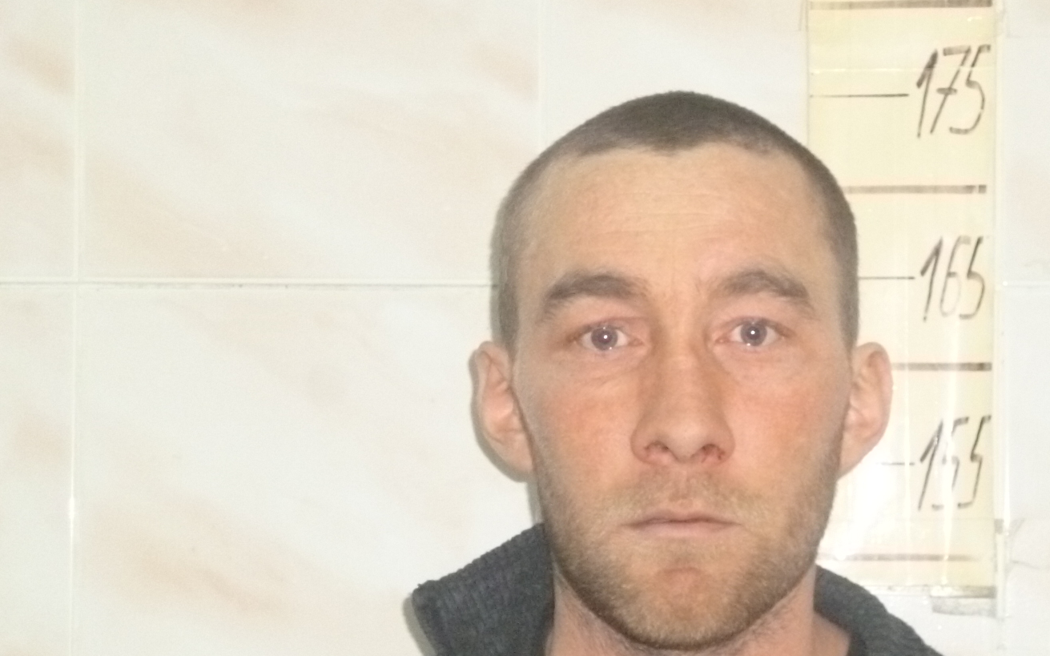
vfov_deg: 12.9
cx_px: 813
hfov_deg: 20.4
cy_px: 431
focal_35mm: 101
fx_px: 2890
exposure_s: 1/60
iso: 800
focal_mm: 10.9
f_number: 4.1
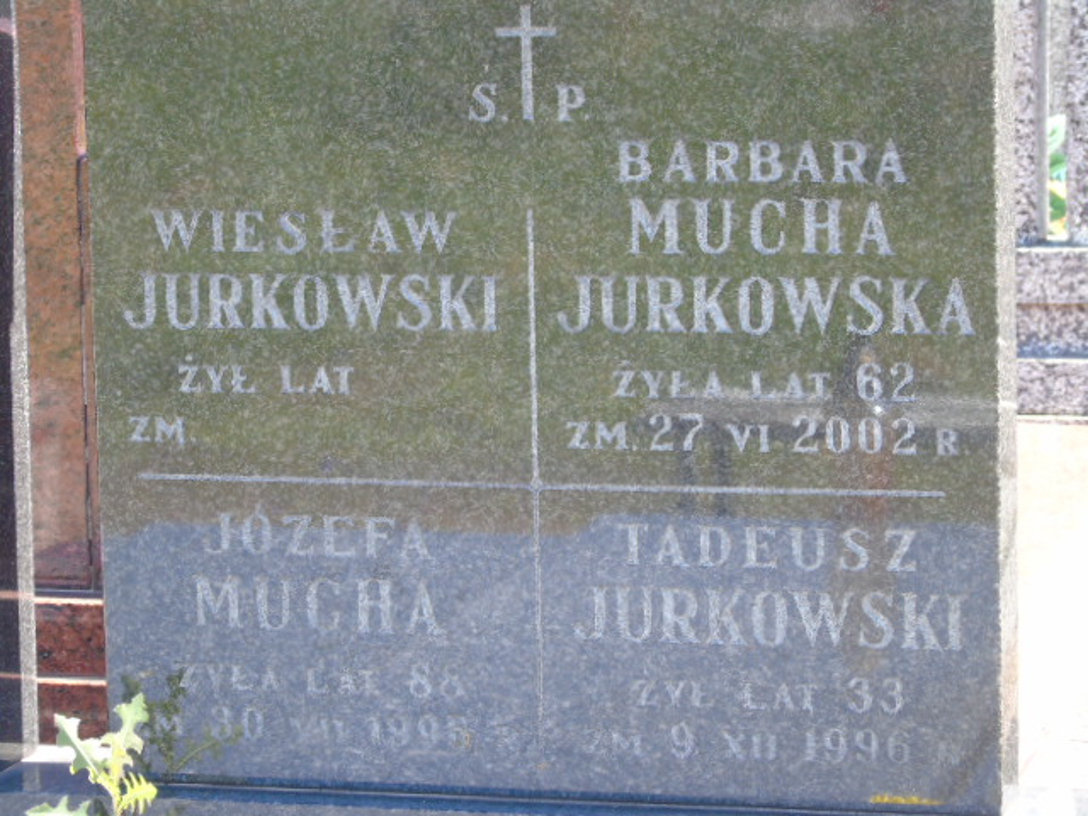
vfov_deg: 10.4
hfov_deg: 13.9
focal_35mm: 142
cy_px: 408
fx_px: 4463
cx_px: 544
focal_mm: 25
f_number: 4.7
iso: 250
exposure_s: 1/125
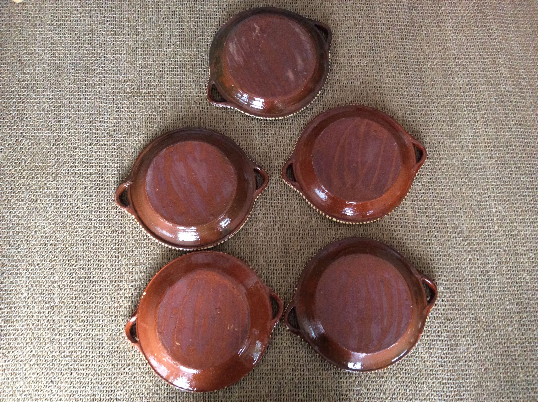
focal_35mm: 32
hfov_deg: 56.9
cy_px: 201
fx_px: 497
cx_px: 269
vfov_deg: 44.1
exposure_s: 1/24
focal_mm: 3.3
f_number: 2.4
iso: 200
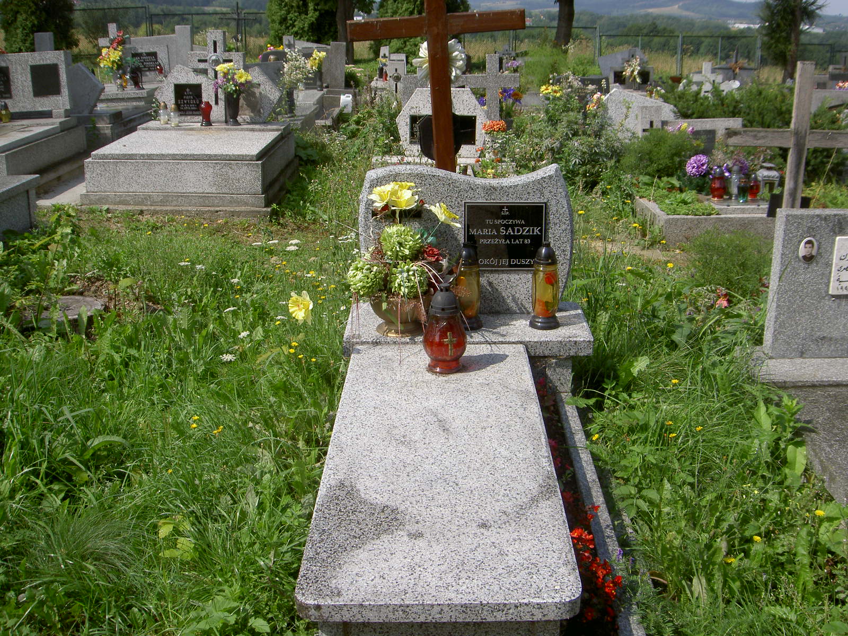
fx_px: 955
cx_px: 424
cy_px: 318
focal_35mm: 39
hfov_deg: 47.9
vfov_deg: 36.8
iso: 50
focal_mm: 8
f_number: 4.7
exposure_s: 1/500
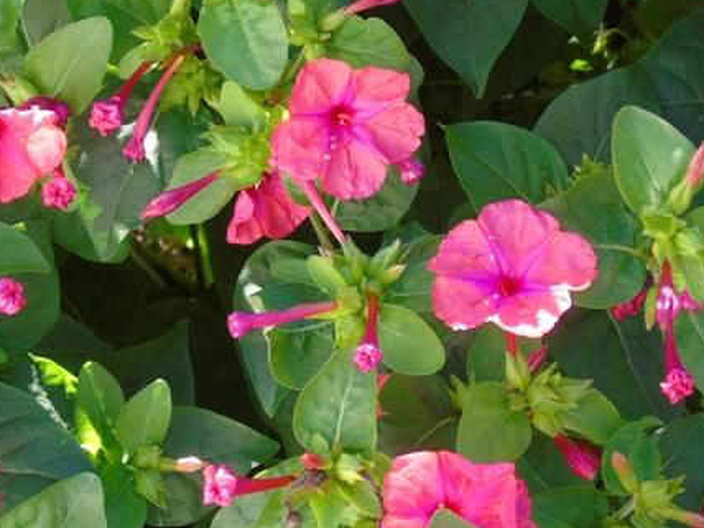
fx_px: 2359
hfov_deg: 16.9
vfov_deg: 12.7
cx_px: 222
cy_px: 386
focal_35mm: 116
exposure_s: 1/40
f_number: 4.7
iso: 80
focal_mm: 13
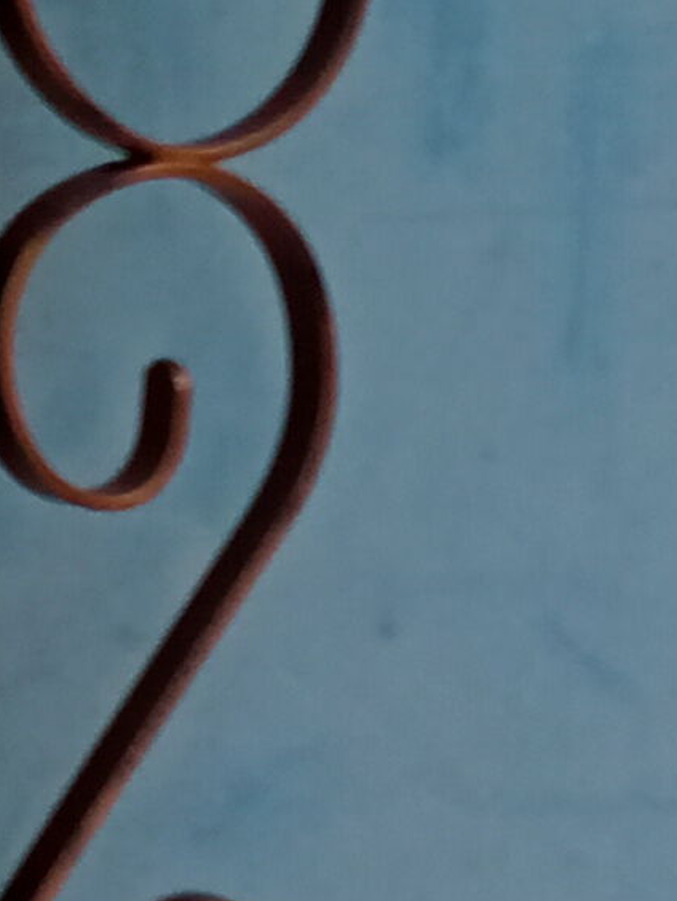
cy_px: 432
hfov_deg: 7.0
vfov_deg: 9.7
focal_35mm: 203
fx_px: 5292
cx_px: -749
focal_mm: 4.05
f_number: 1.8
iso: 113
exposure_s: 1/274
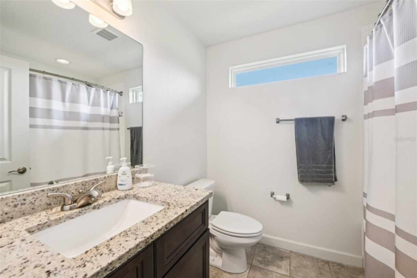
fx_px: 162
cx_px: 208
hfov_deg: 104.3
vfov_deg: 81.1
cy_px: 139
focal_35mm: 14
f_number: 8
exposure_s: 1/30
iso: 400
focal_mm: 14
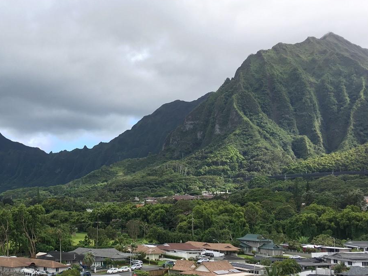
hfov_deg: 36.4
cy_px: 140
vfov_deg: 28.5
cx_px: 82
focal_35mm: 51
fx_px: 542
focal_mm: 4.15
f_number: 2.2
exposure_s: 1/364
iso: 25
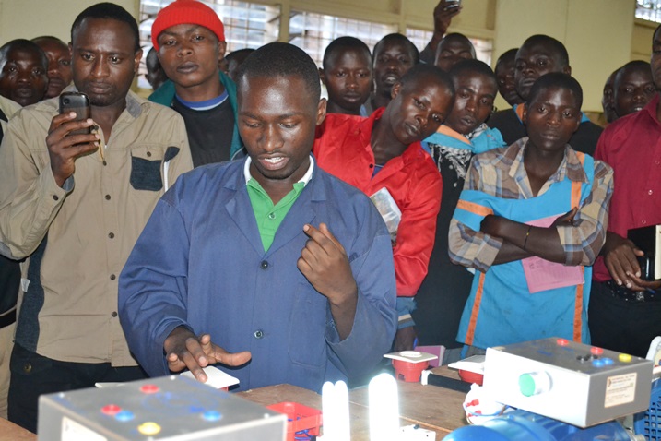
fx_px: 964
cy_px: 220
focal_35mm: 52
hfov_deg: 37.9
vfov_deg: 25.8
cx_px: 330
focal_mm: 35
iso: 3200
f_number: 5
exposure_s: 1/60
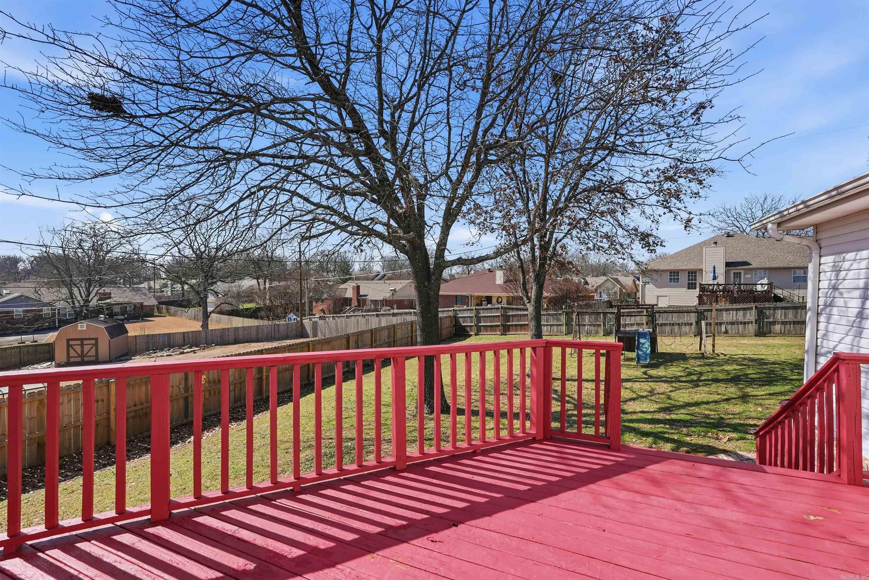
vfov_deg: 73.8
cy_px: 290
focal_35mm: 16
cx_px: 434
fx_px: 386
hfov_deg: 96.7
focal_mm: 16
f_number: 9
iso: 250
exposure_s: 1/2000
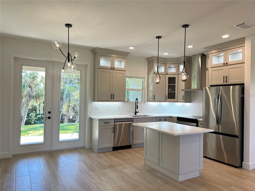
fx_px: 192
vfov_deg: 53.1
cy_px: 96
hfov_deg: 67.3
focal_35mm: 26
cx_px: 128
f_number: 1.5
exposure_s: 1/120
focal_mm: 5.7
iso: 50
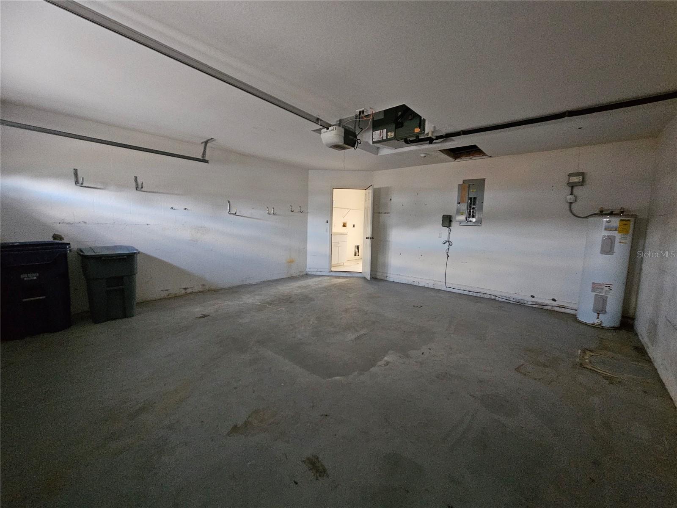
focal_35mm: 13
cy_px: 254
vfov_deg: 89.9
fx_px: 254
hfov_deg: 106.2
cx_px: 338
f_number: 2.2
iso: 1000
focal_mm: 2.2
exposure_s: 1/24
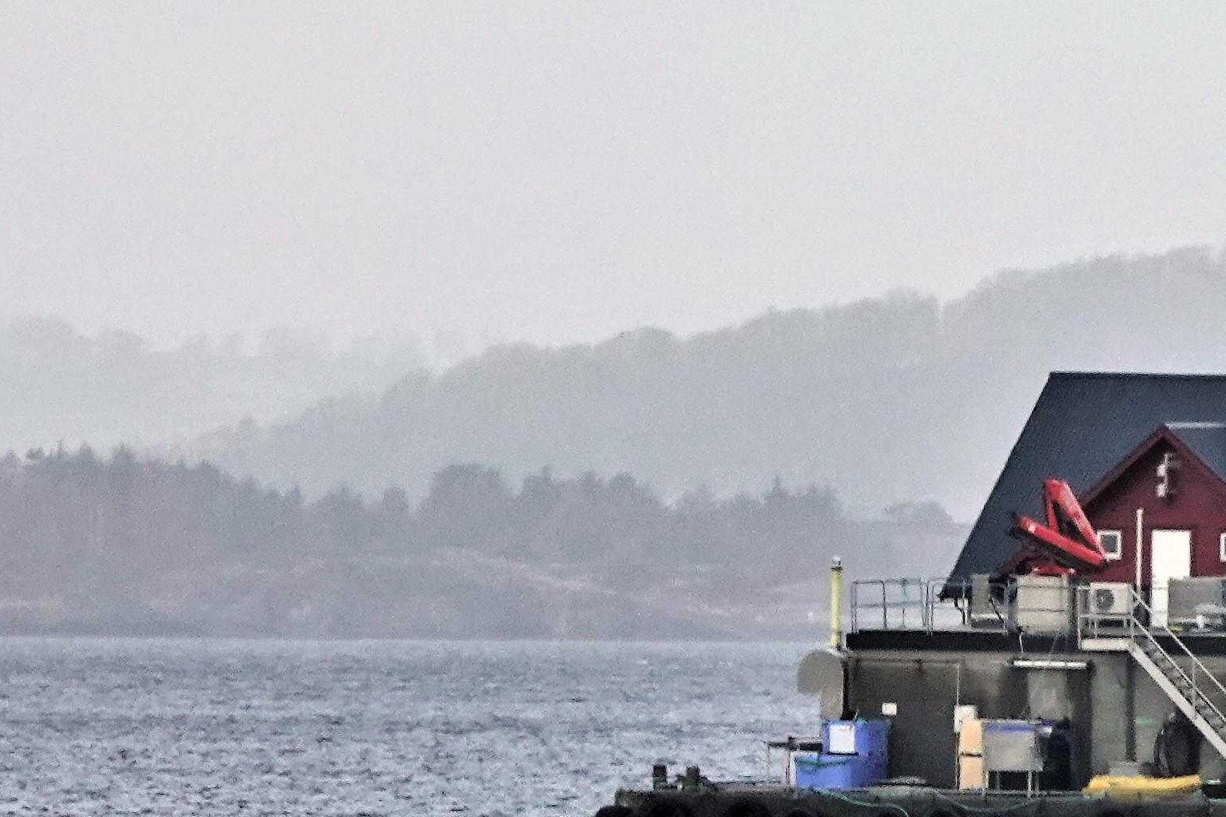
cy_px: 410
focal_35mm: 1408
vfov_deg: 1.0
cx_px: 1271
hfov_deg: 1.5
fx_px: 47951
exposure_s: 1/250
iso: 200
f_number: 8
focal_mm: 220
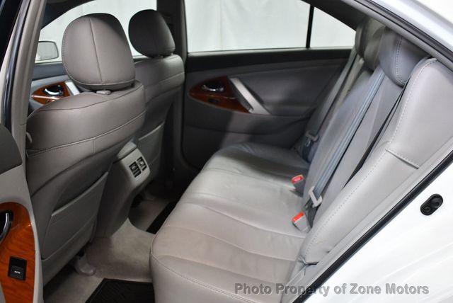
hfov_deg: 53.1
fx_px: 453
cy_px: 152
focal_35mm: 36
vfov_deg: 36.9
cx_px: 226
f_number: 3.5
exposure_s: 1/125
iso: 1400
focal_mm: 18
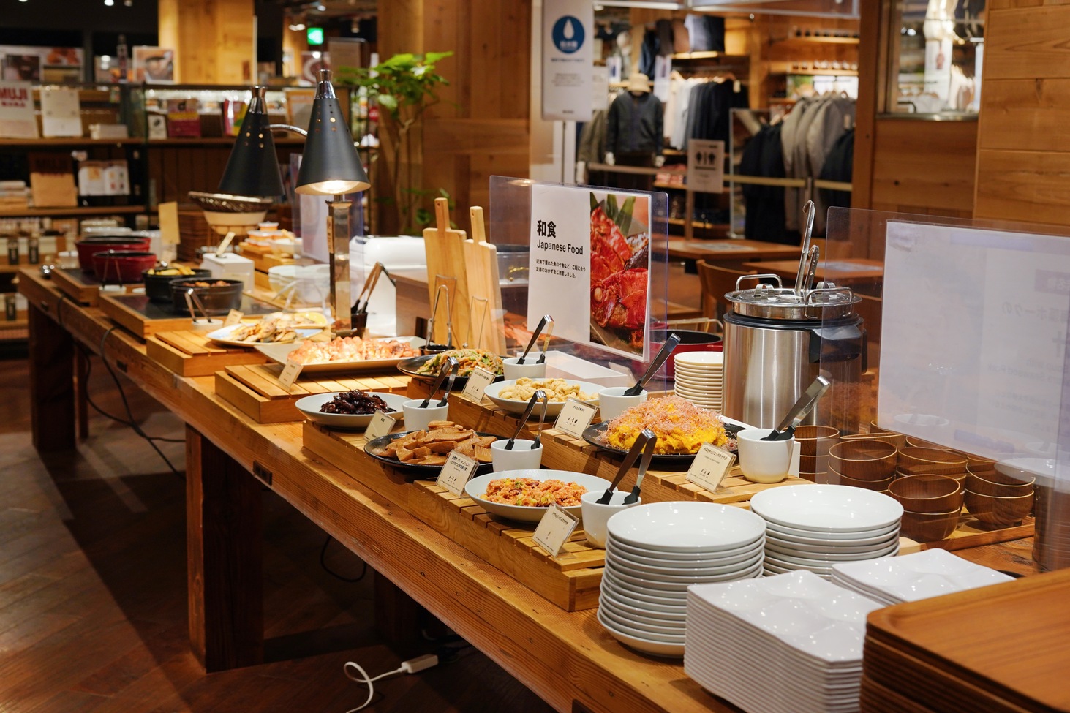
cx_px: 535
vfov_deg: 29.9
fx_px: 1334
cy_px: 356
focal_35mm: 45
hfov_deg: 43.7
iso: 640
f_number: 5
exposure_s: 1/125
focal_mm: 44.9
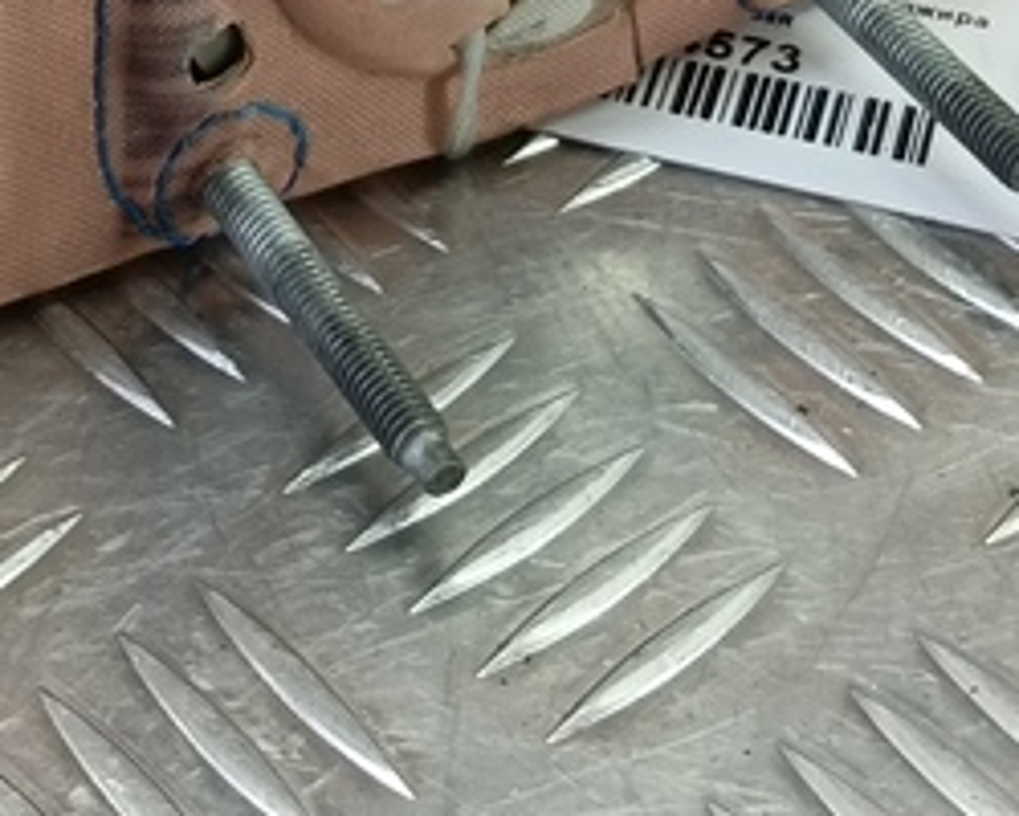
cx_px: 249
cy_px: -318
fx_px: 2775
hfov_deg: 20.6
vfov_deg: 15.7
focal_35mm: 92
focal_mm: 4.11
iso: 122
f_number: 1.6
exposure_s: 1/50
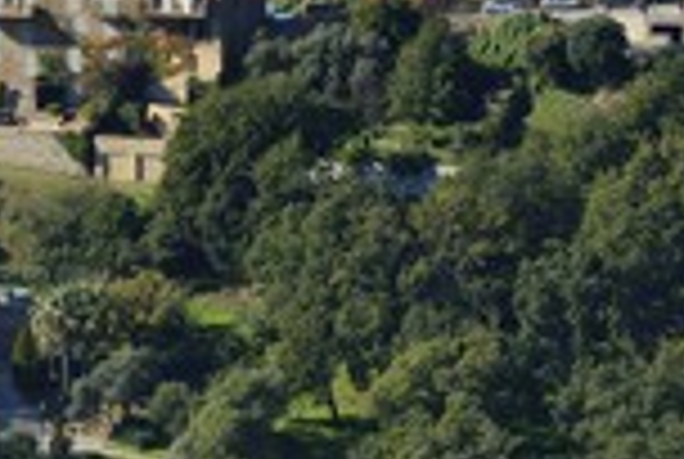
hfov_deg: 3.8
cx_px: 479
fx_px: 10204
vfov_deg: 2.6
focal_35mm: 536
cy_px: -158
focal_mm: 195
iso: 800
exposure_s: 1/1250
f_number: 10
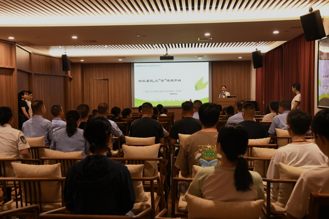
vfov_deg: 34.2
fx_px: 356
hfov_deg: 49.6
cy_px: 110
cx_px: 164
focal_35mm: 39
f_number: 4.5
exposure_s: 1/80
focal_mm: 26
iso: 2500
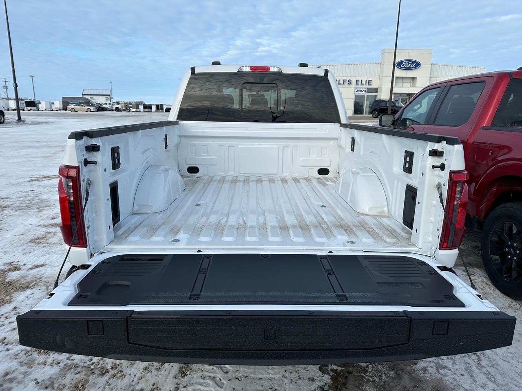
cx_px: 261
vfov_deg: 56.8
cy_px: 196
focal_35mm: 24
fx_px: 362
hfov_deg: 71.6
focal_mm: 6.86
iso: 80
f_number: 1.78
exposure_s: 1/2353
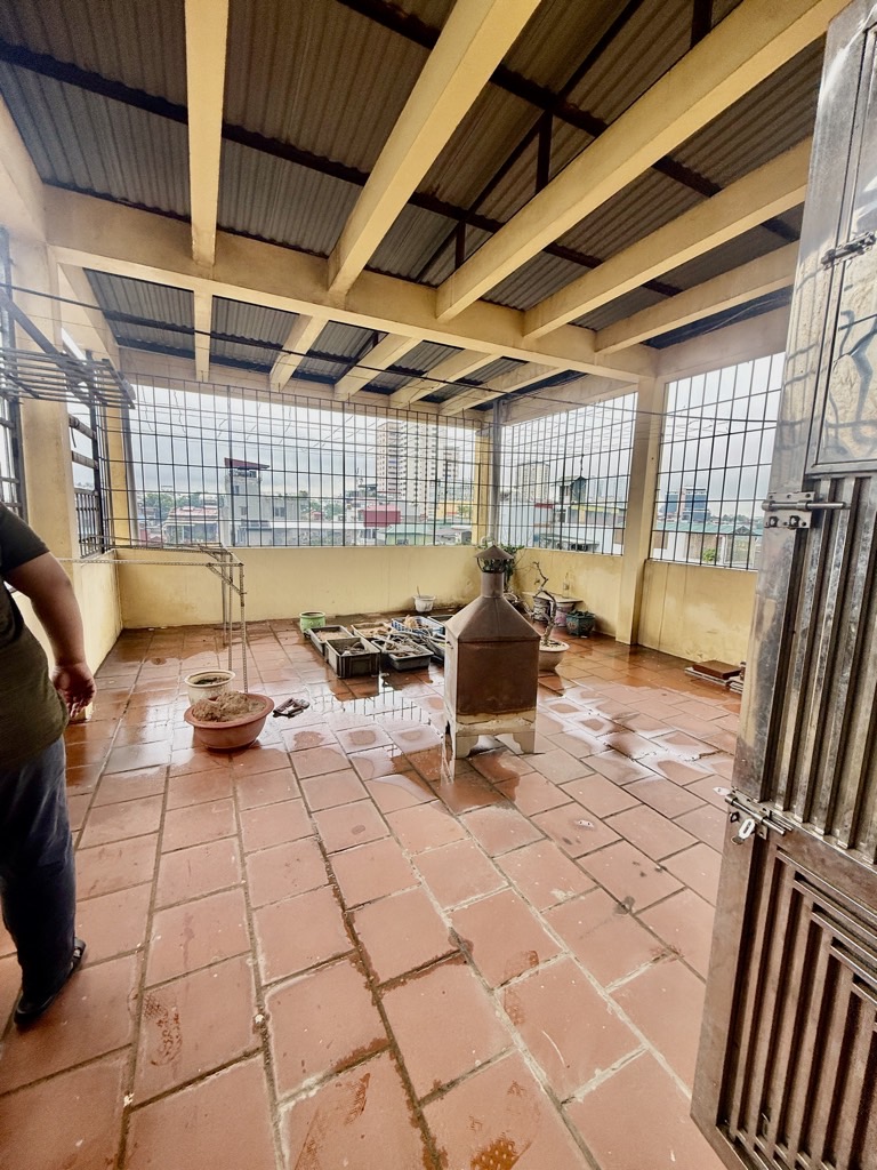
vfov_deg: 102.1
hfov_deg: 85.7
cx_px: 438
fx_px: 473
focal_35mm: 14
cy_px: 585
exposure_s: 1/433
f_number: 2.2
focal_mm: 2.22
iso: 64
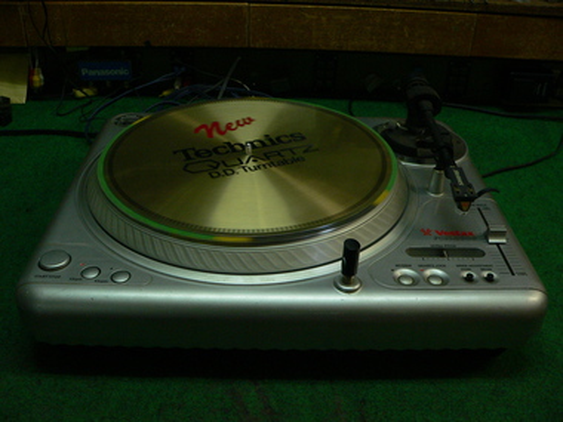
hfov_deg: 51.4
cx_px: 282
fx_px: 586
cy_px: 211
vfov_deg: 39.7
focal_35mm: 36
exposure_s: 1/60
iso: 200
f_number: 2.8
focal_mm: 6
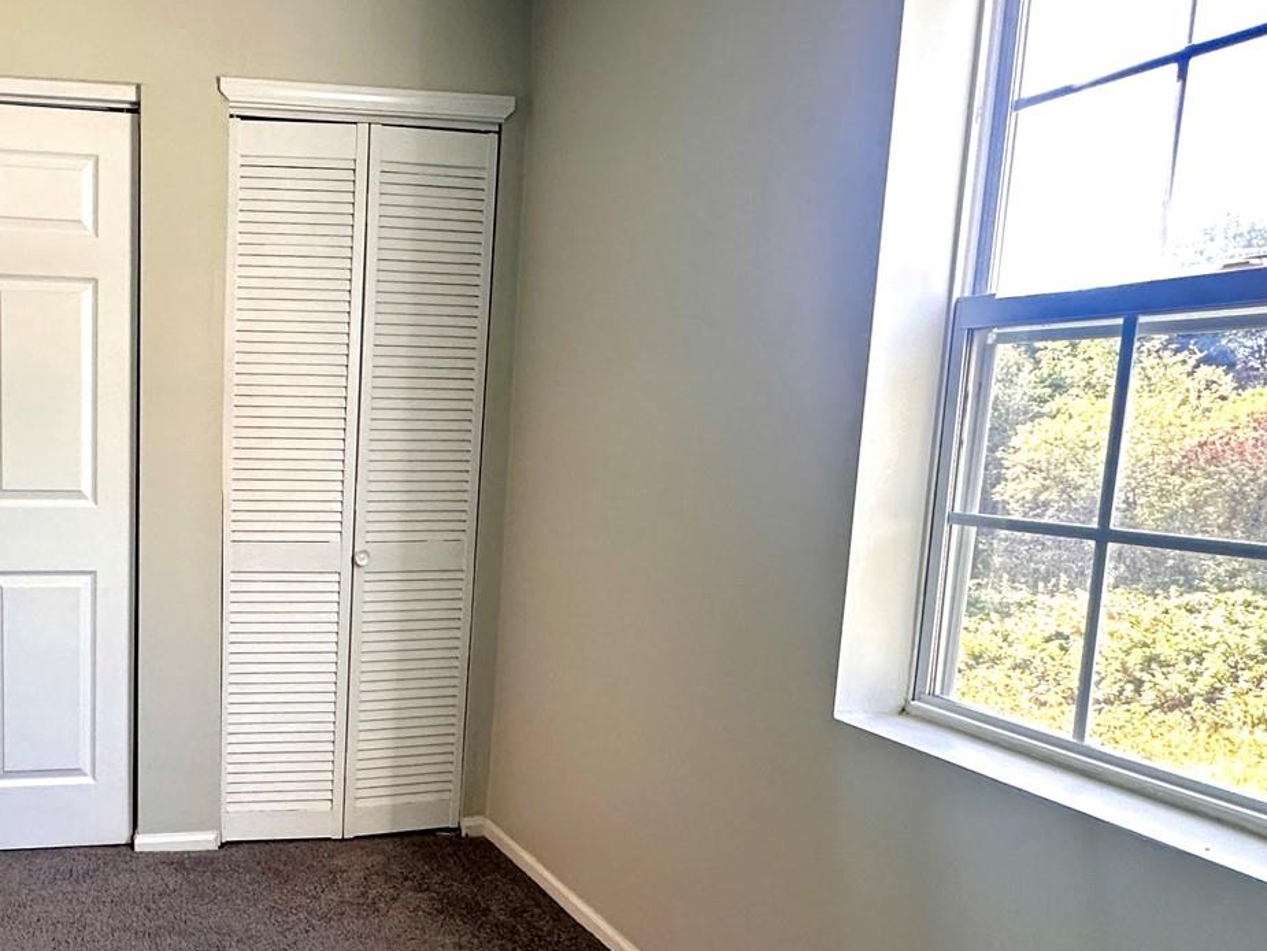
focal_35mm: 31
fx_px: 1135
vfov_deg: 45.2
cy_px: 577
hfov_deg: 53.9
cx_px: 230
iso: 160
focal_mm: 2.22
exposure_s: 1/99
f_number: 2.2
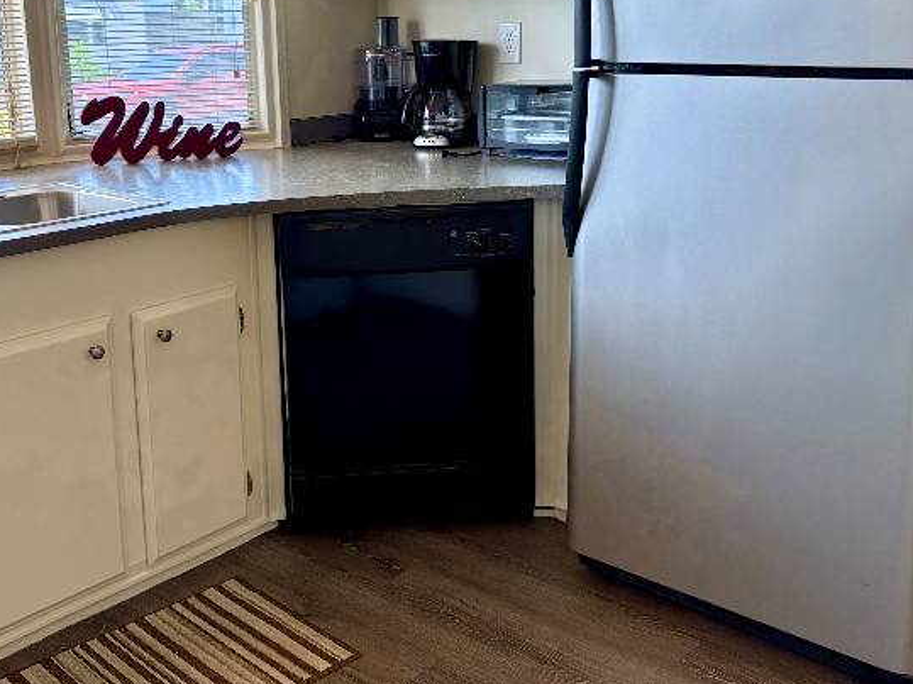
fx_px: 1081
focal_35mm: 41
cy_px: 229
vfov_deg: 34.8
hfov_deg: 45.5
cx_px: 361
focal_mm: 5.96
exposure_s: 1/222
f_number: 1.6
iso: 125
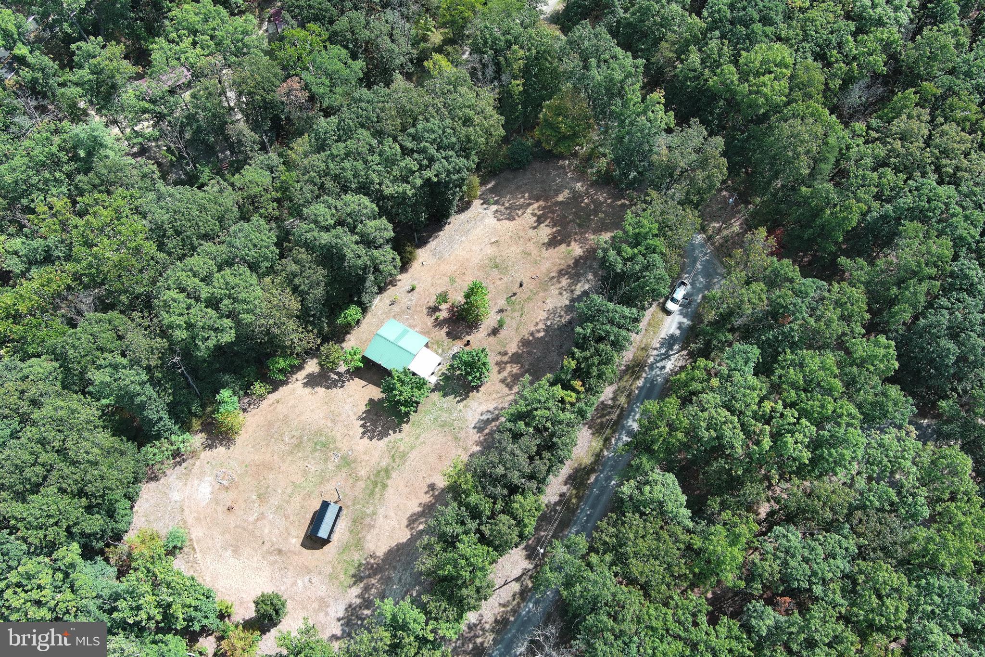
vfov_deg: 45.0
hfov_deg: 63.7
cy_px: 328
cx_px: 492
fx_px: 793
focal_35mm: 29
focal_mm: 10.57
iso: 100
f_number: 2.8
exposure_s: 1/414
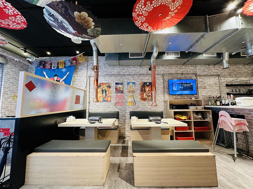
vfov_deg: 85.7
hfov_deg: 102.1
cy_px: 94
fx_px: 102
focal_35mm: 14
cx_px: 126
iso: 250
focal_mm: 2.22
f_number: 2.2
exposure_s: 1/60
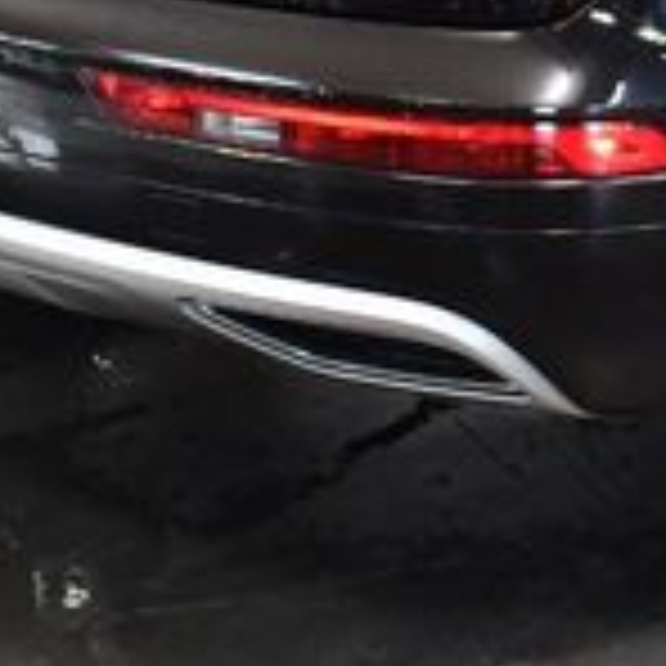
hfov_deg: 11.5
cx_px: 891
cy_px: -227
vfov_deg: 11.5
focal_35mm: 147
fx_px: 3200
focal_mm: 20
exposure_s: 1/125
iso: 1250
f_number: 3.8
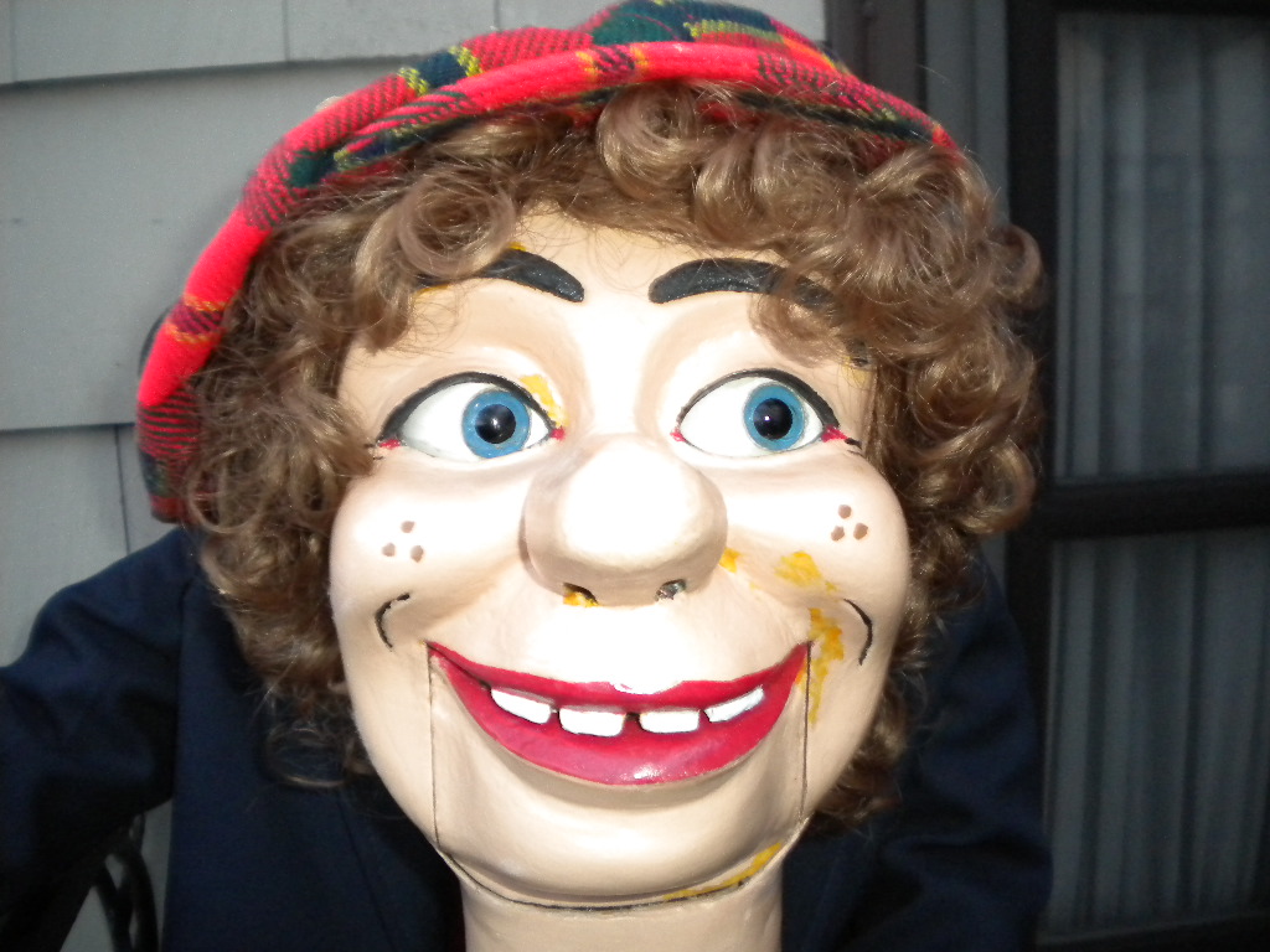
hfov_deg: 52.6
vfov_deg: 40.7
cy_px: 476
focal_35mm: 35
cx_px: 635
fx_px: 1284
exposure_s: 1/30
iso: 400
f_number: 3.1
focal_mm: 6.3
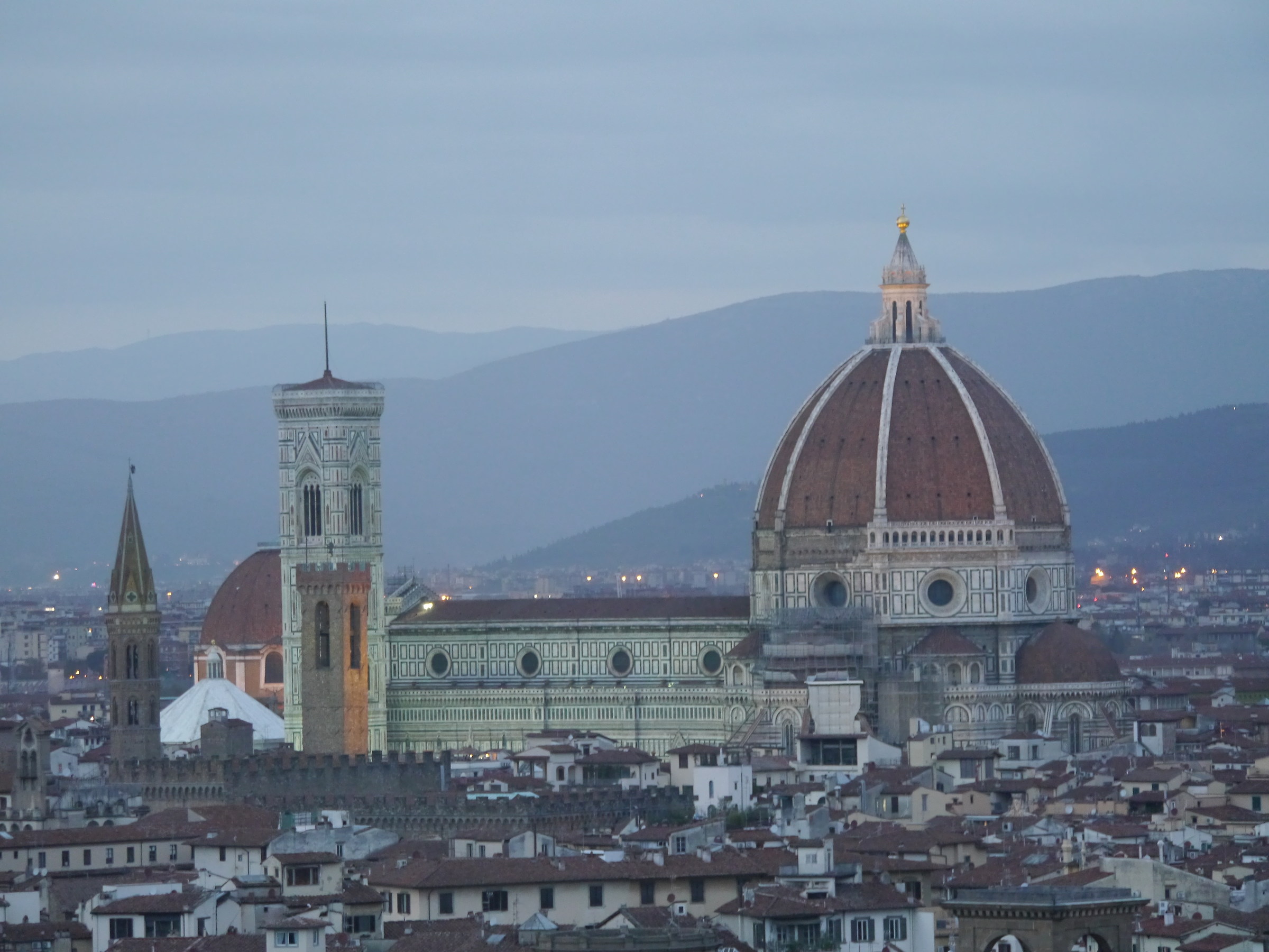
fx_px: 7332
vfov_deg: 7.4
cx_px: 634
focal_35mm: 200
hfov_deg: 9.9
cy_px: 476
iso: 1600
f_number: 4
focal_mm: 100
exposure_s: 1/13
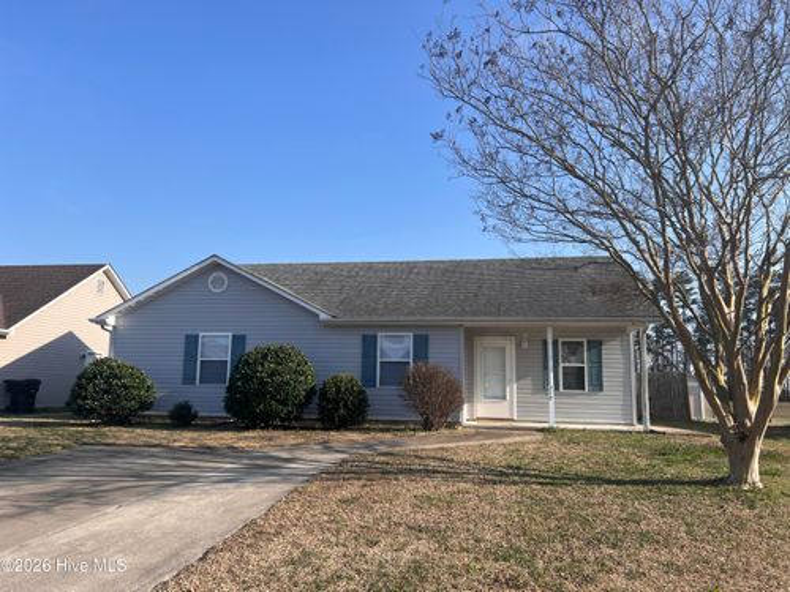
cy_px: 296
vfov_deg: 53.1
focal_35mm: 26
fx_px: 593
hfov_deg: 67.3
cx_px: 395
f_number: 1.5
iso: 50
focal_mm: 5.7
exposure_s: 1/3077
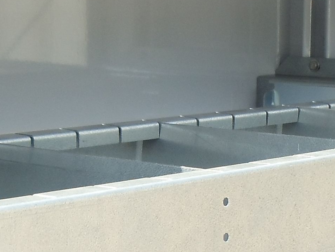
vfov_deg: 7.4
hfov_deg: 9.9
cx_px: 179
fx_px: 1936
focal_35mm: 200
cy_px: 263
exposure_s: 1/160
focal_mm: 6
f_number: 3.5
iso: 80
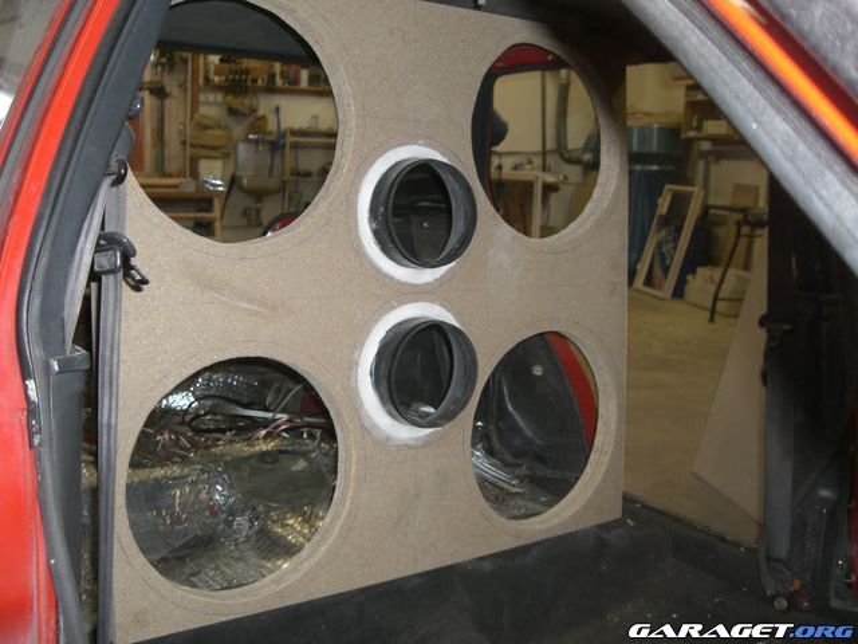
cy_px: 322
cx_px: 429
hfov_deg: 49.0
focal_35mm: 38
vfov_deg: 37.7
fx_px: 942
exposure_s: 1/60
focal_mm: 6.2
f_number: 2.7
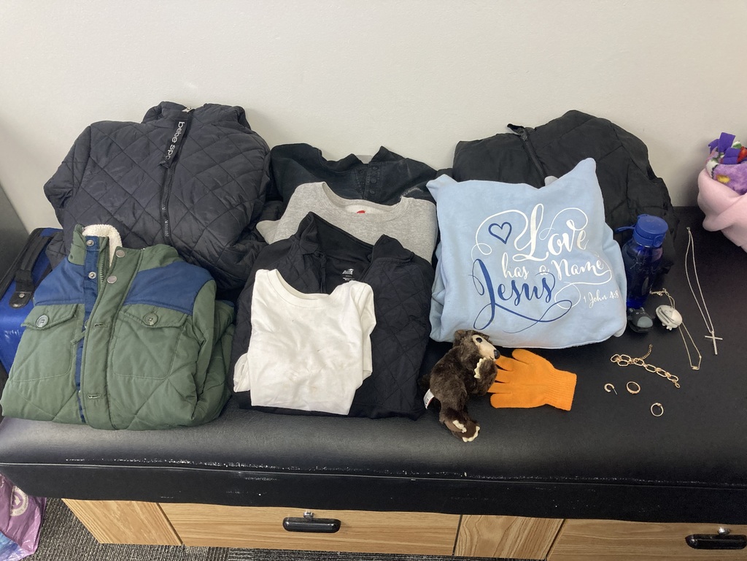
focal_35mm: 28
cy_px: 280
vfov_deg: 49.7
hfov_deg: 63.4
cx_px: 374
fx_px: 604
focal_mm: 3.99
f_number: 1.8
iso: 200
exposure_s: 1/60
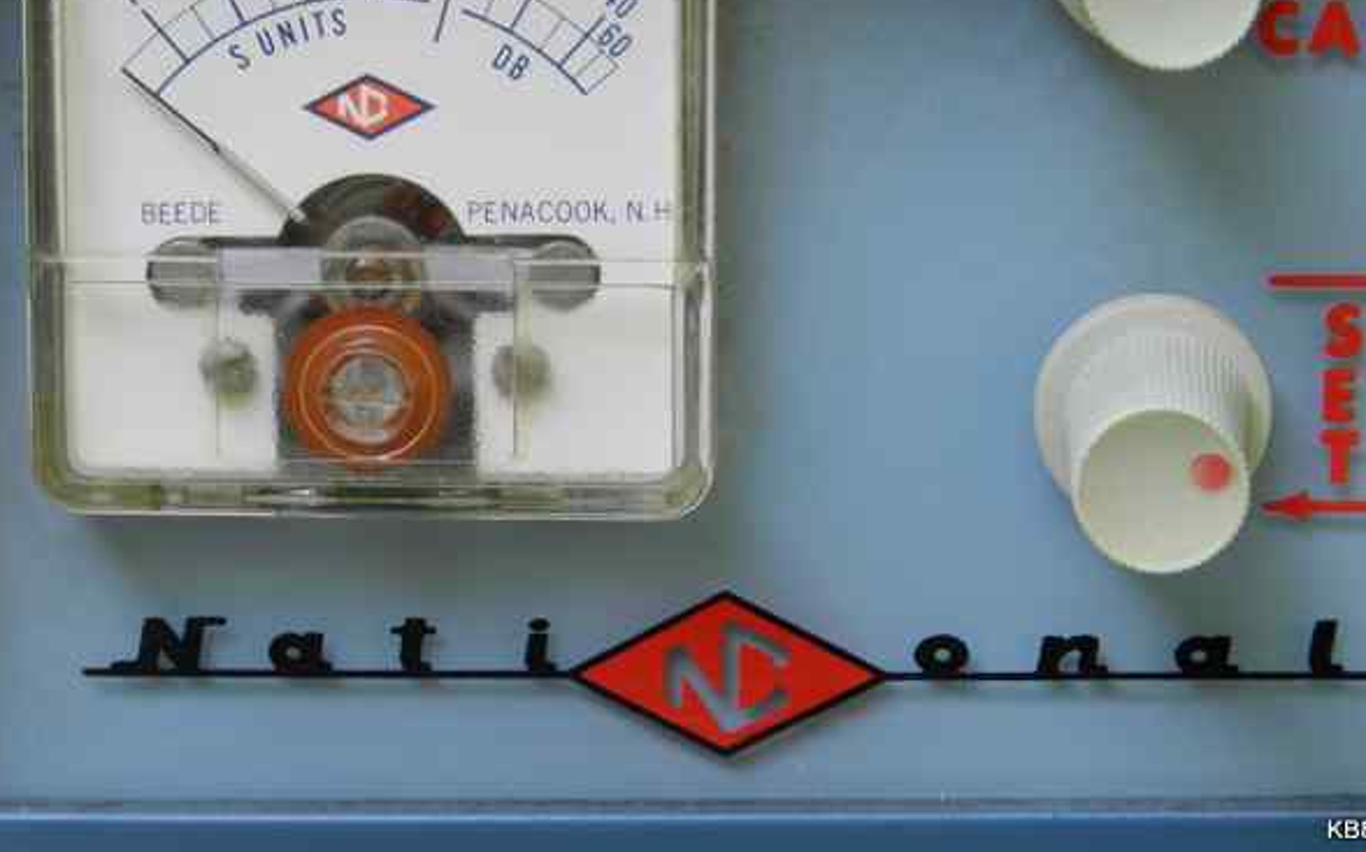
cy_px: 318
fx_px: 5582
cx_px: 718
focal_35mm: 150
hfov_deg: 14.0
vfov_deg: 8.7
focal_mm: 23.1
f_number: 5
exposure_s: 1/30
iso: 160
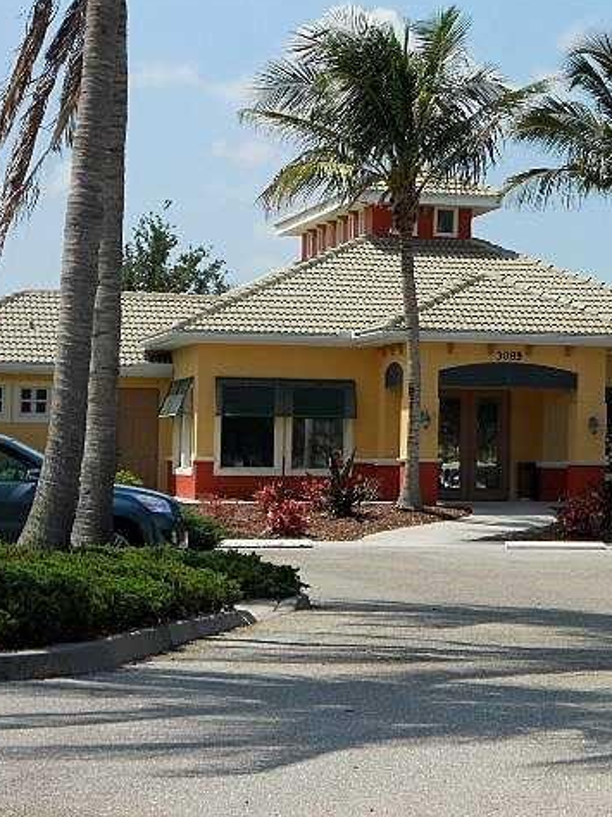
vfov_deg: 18.9
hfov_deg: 14.1
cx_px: 502
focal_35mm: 104
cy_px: 405
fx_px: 2454
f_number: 5.9
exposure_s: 1/400
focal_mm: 13.9
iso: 80
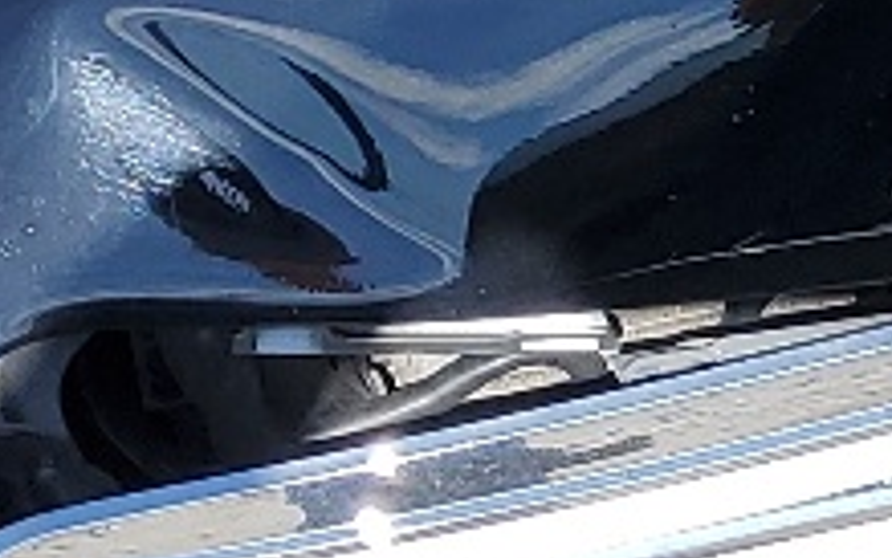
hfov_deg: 10.0
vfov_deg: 6.5
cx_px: 1458
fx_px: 4888
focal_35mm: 201
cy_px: 4
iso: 50
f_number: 1.5
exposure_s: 1/2000
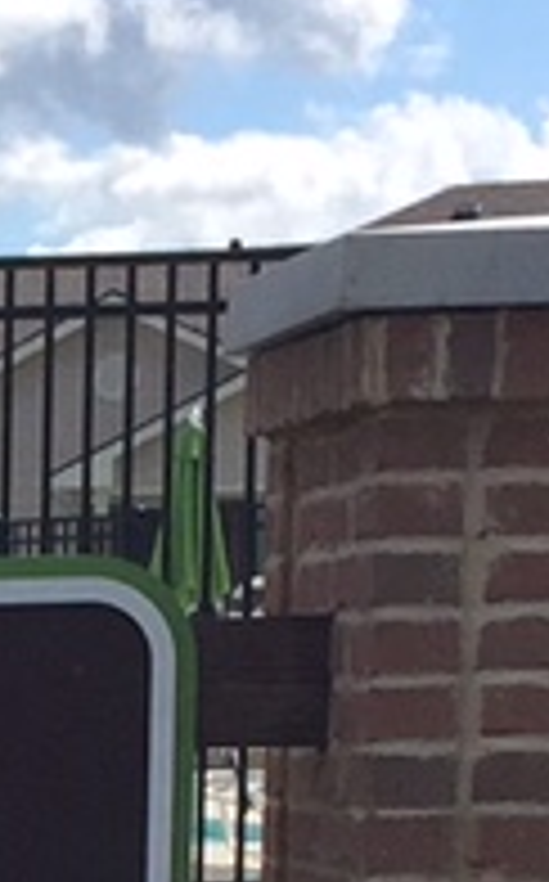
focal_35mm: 201
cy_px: 1602
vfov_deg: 9.9
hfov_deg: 6.0
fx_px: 4826
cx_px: -1089
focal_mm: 4.15
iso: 32
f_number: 2.2
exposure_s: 1/1647
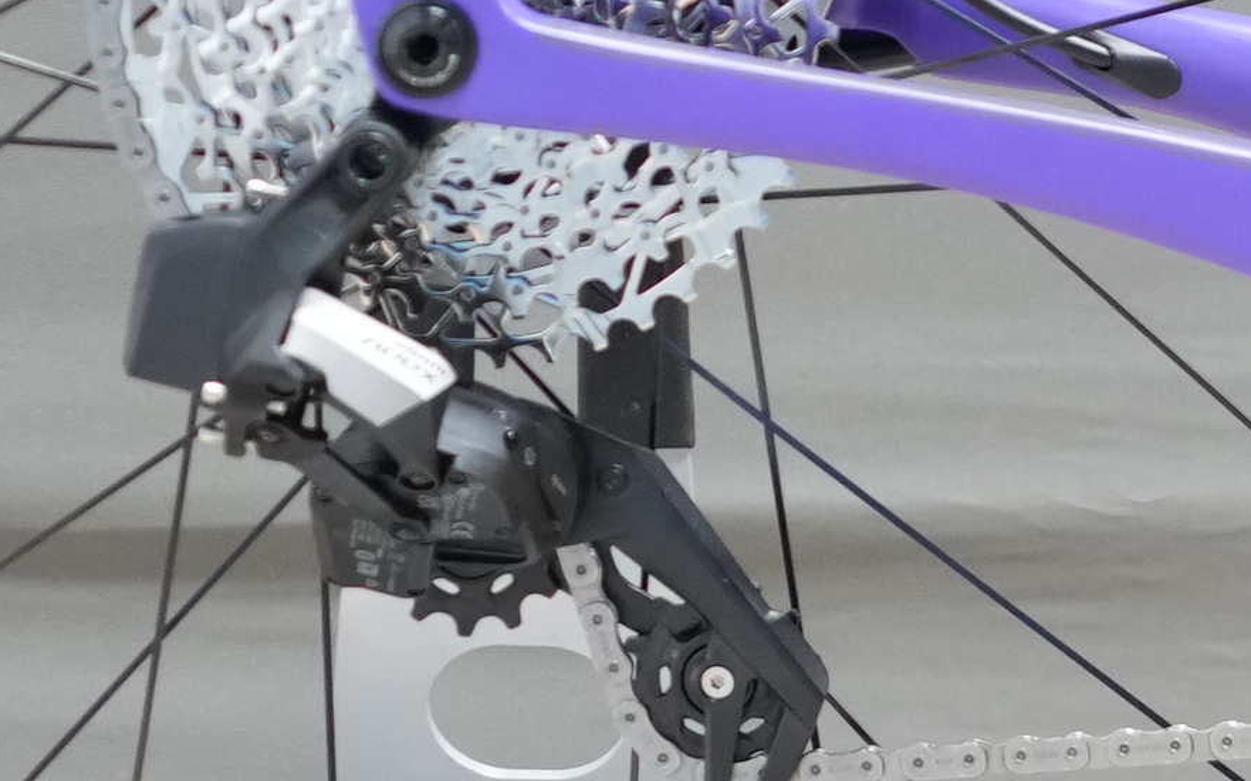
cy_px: -787
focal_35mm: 455
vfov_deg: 2.9
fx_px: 15508
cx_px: 2665
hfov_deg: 4.5
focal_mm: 70
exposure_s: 1/80
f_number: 2.8
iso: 1250
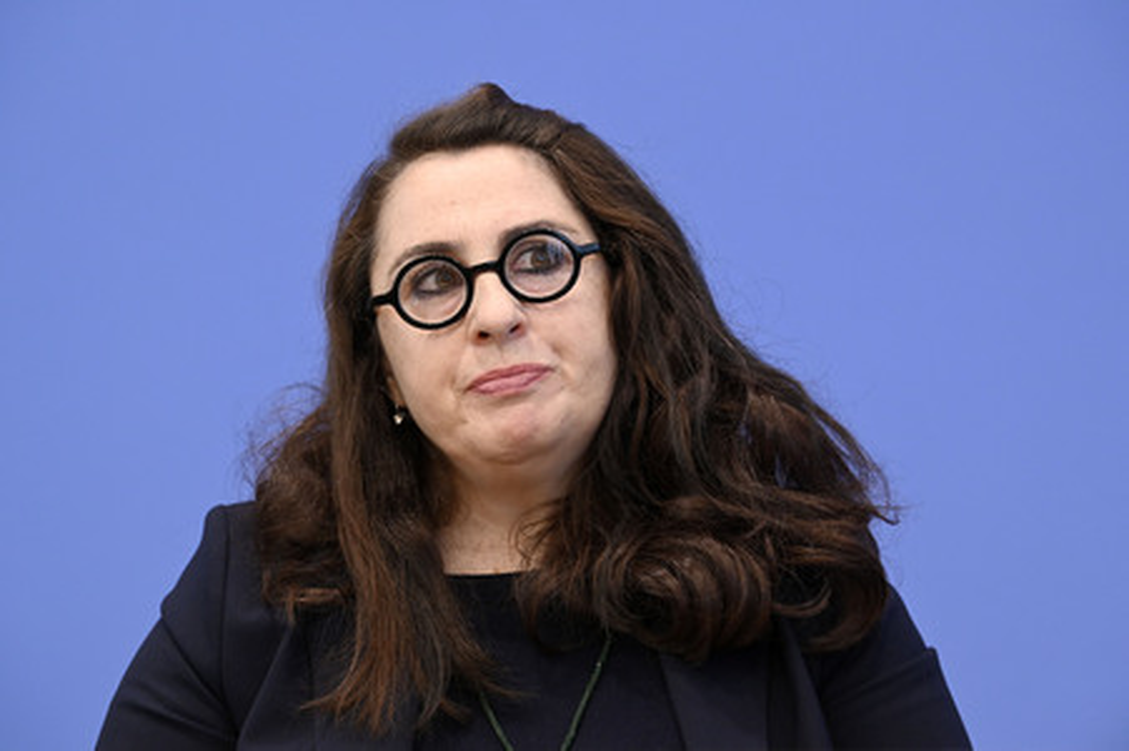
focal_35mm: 165
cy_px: 376
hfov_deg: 12.5
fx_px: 5171
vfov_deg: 8.3
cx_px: 564
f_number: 5
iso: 2500
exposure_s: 1/400
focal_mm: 165
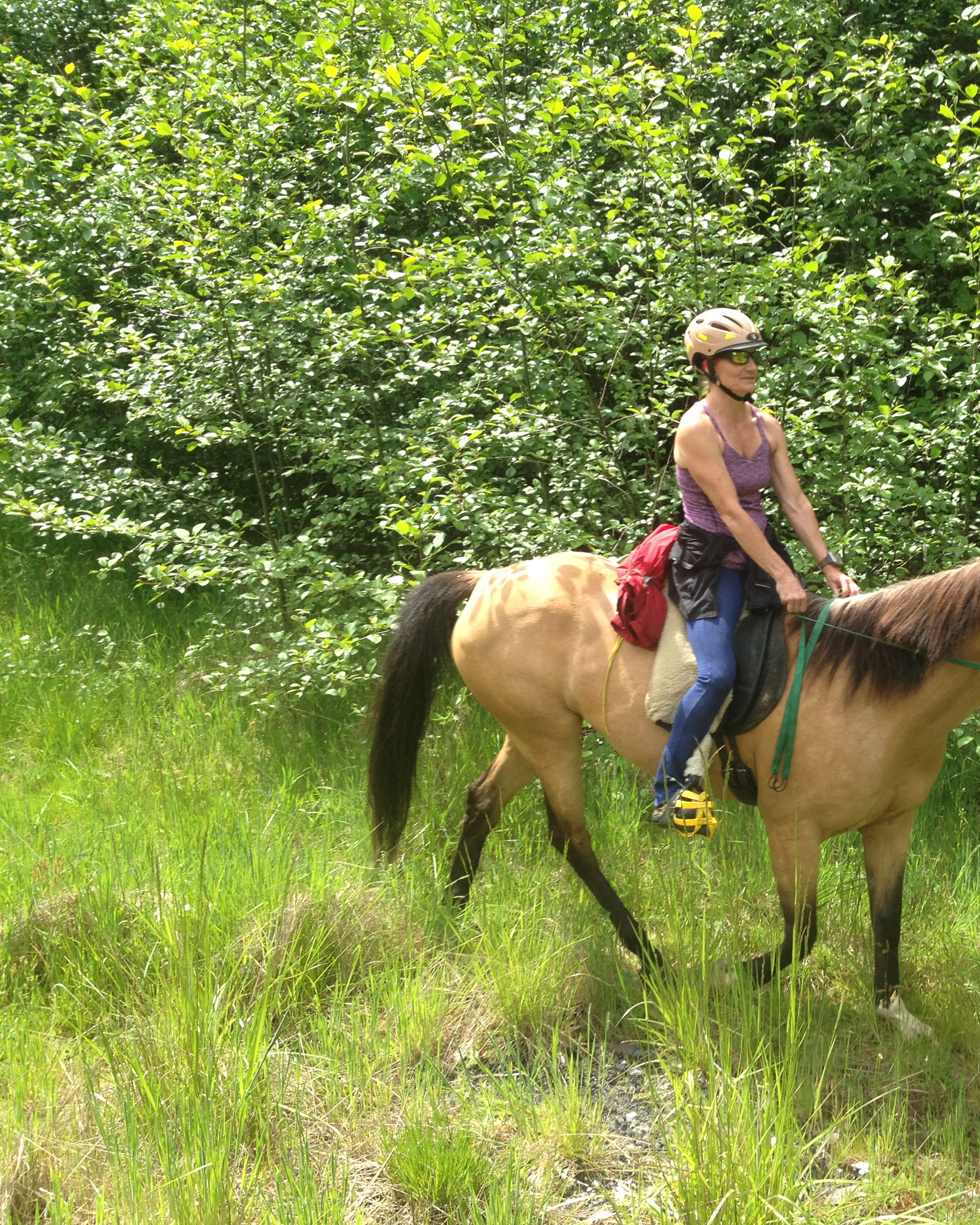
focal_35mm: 46
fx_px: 1668
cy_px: 610
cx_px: 790
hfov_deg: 31.8
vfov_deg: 40.3
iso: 50
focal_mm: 4.28
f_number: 2.4
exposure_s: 1/516
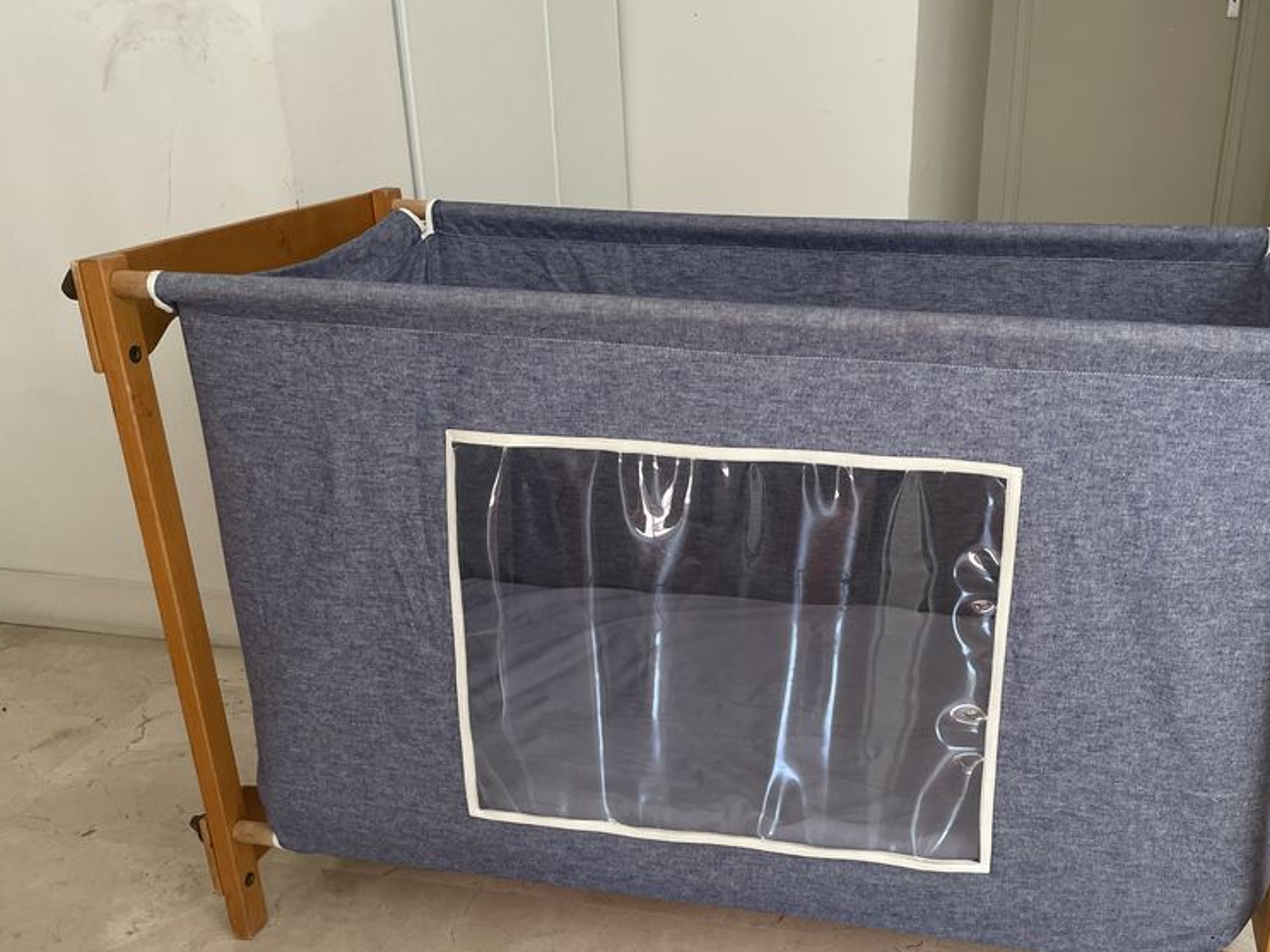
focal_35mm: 35
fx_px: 1284
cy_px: 639
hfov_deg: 52.2
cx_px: 779
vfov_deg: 40.2
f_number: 1.6
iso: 125
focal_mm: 4.2
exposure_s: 1/107
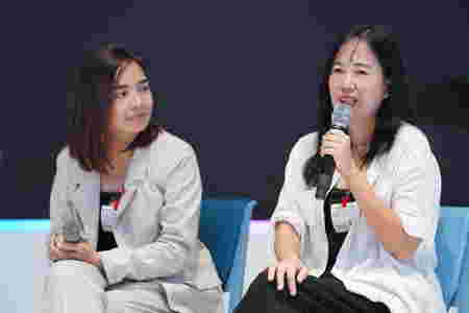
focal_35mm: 135
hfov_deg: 15.2
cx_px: 234
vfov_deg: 10.2
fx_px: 1759
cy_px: 156
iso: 1000
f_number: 1.8
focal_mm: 135
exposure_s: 1/250
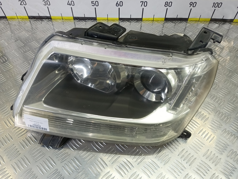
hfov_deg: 73.9
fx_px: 158
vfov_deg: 58.9
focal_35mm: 23
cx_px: 119
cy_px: 90
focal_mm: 4.11
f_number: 1.6
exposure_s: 1/50
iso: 130
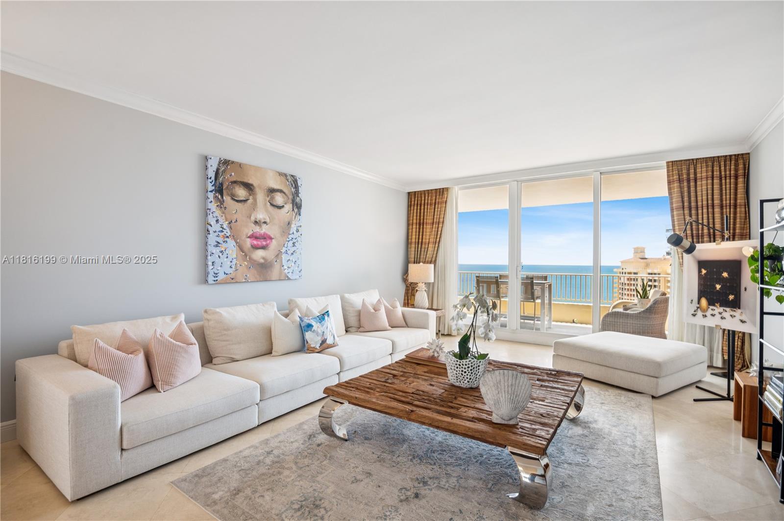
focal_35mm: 17
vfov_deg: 70.3
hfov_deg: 93.3
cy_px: 260
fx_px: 370
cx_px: 392
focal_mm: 17
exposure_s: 1/100
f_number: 8
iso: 250
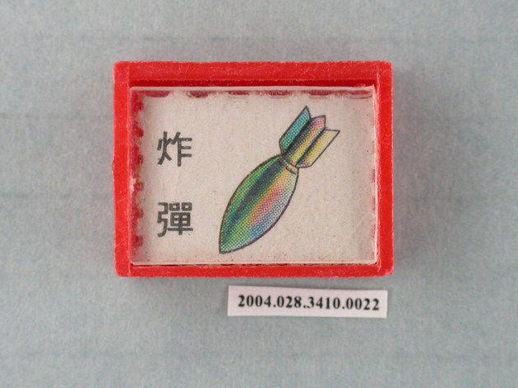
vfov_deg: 10.1
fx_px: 2199
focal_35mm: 147
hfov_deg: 13.4
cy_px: 191
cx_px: 257
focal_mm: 29.9
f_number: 6.2
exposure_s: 1/30
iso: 200
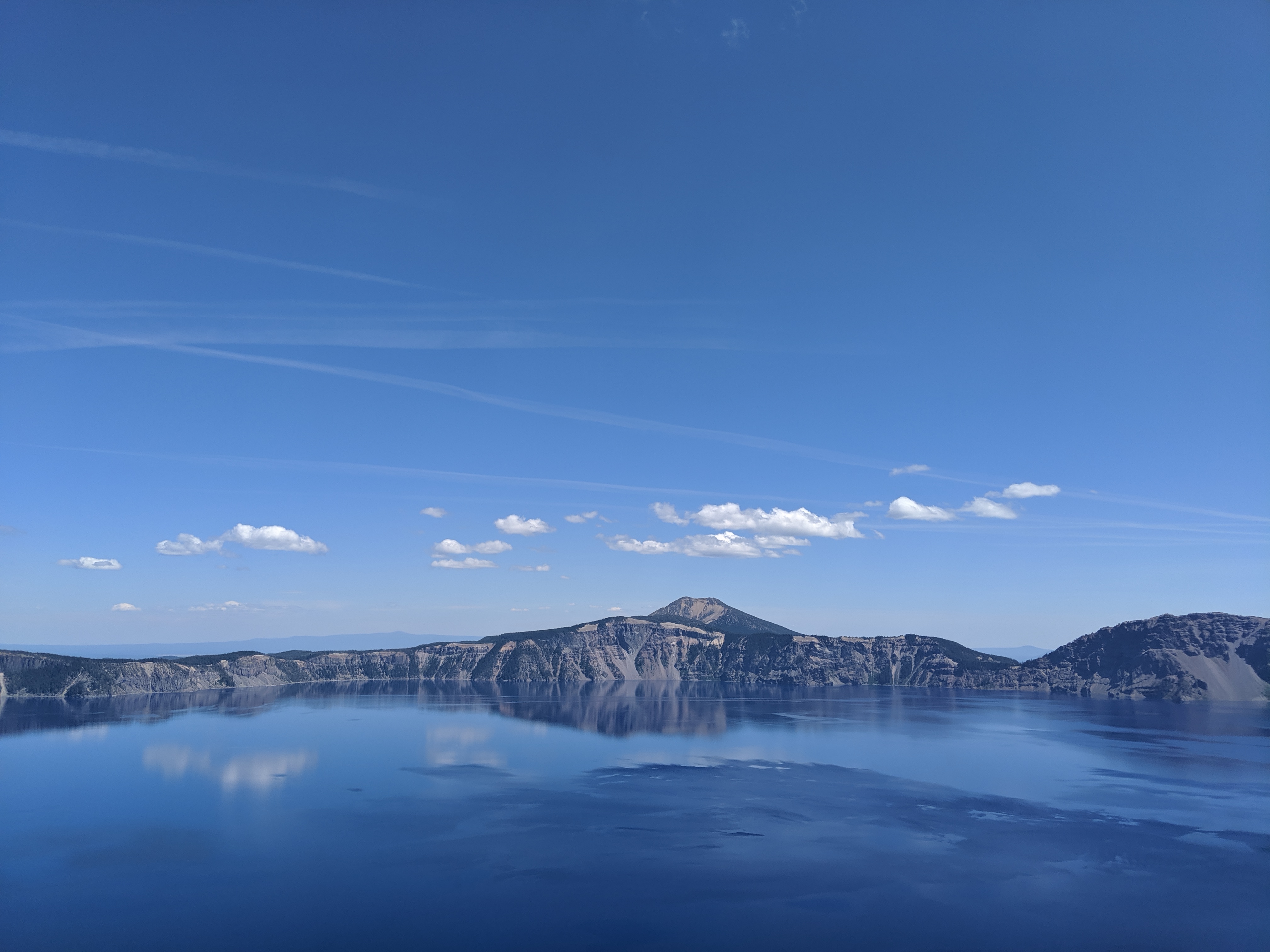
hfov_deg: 65.3
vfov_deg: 51.4
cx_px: 635
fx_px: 991
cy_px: 476
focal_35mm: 27
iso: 56
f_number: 1.8
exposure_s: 1/3356
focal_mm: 4.44
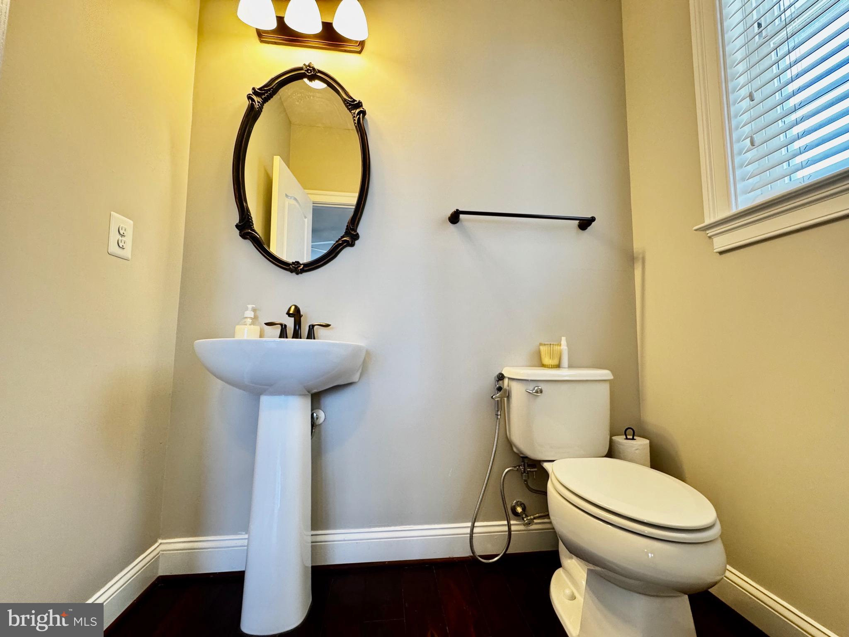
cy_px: 318
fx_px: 343
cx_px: 424
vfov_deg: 85.7
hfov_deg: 102.1
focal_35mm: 14
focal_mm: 2.22
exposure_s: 1/60
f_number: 2.2
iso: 200
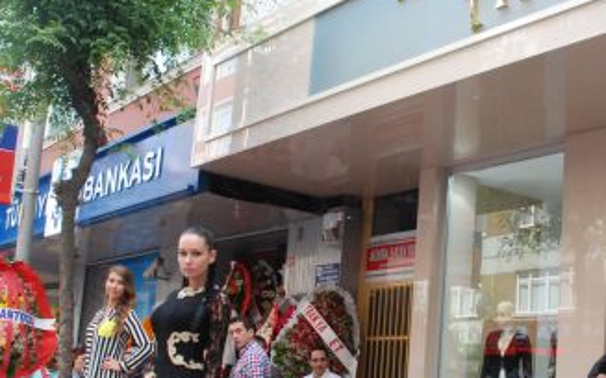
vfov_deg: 23.8
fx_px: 891
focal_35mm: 54
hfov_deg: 37.0
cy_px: 258
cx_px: 424
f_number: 8
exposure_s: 1/250
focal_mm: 18
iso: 1000
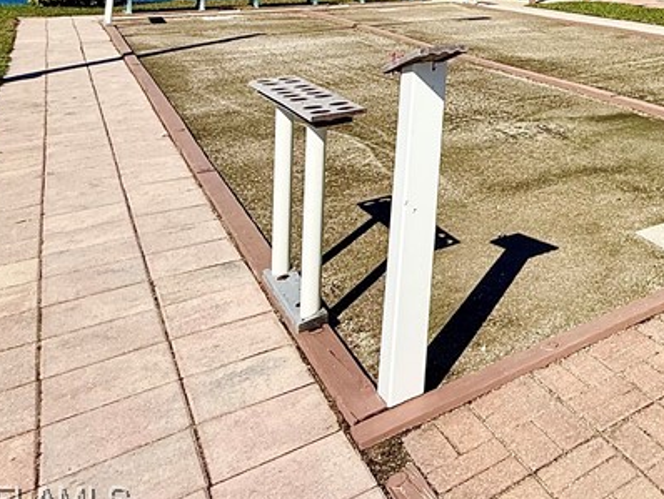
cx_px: 779
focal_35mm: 36
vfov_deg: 32.6
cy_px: -103
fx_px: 691
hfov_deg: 39.0
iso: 50
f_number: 2.2
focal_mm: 2.22
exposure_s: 1/3289
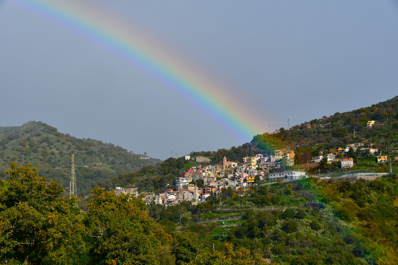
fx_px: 995
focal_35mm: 90
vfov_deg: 15.2
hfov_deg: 22.6
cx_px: 199
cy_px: 132
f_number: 14
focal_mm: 60
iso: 100
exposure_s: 1/250
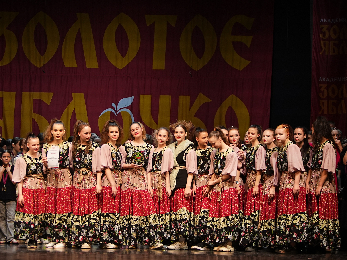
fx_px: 1223
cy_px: 130
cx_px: 166
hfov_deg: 16.1
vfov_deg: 12.1
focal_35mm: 122
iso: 1000
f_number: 2.8
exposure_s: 1/400
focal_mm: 75
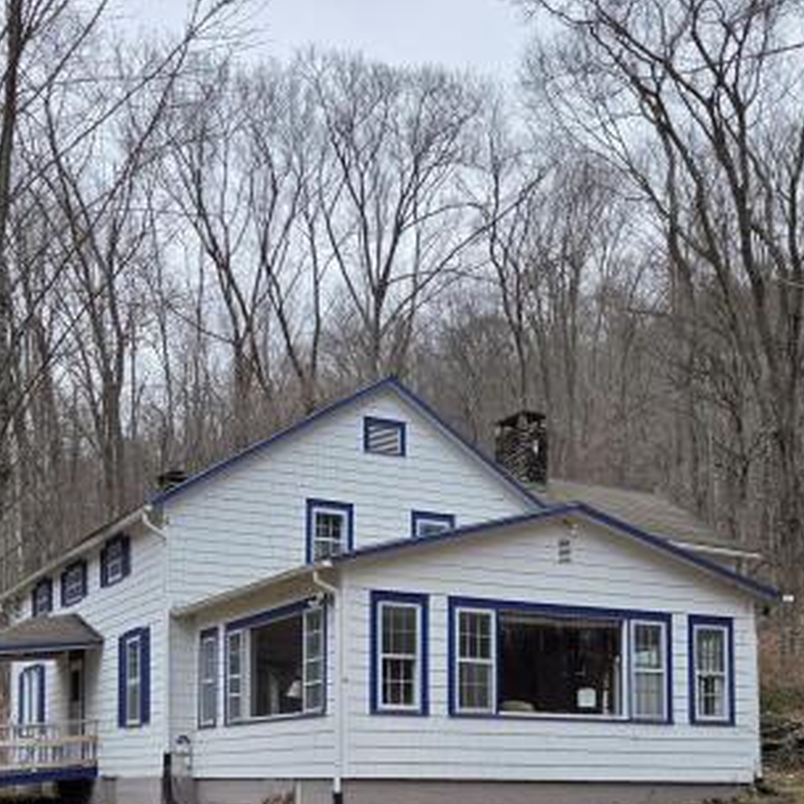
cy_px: 688
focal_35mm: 48
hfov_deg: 35.3
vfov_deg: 33.9
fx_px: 1261
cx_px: 335
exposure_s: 1/387
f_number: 1.8
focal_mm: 5.4
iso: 25
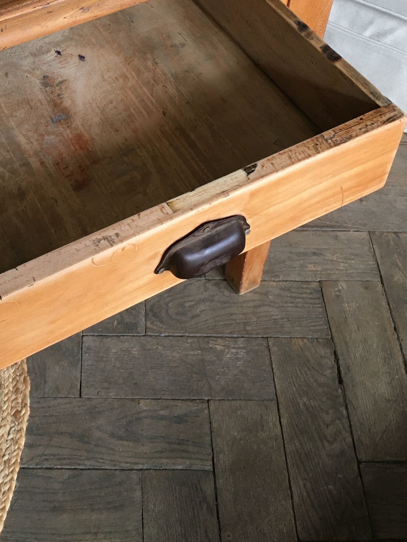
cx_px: 97
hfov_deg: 28.6
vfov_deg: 36.8
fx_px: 784
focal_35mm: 50
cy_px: 107
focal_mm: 4.15
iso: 64
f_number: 2.2
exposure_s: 1/33
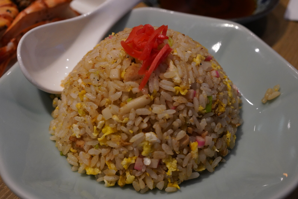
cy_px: 100
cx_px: 149
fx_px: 331
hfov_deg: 48.4
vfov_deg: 33.5
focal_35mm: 40
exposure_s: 1/60
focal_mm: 40
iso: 6400
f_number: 8
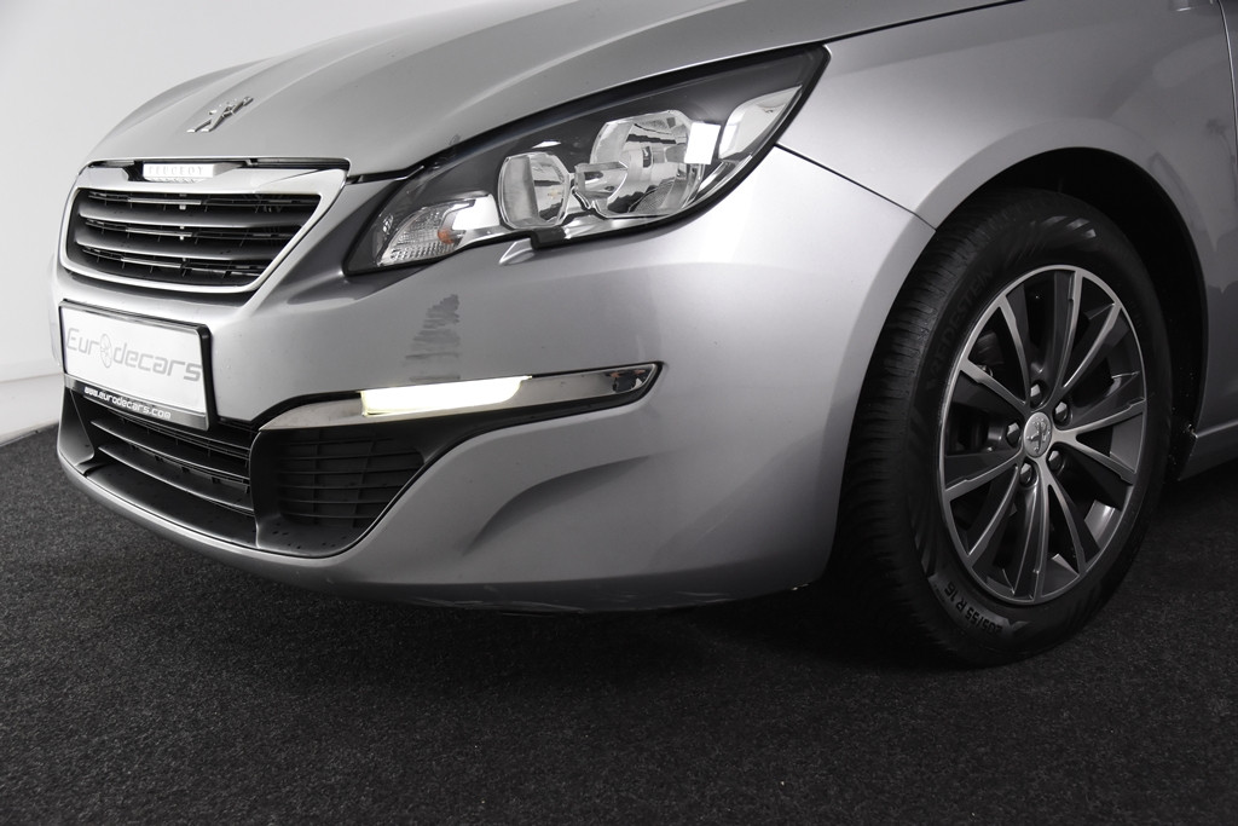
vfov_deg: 29.0
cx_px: 619
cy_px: 413
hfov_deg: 42.3
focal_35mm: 46
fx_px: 1599
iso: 1600
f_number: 5
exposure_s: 1/100
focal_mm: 31
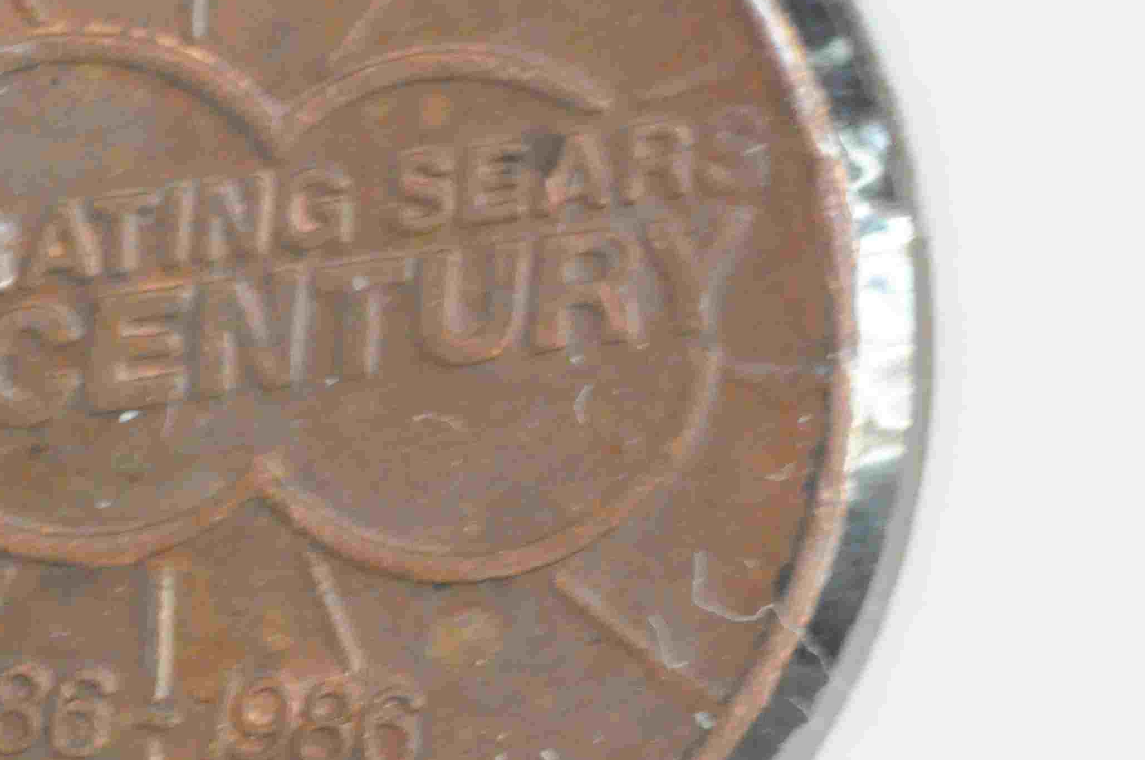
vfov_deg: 6.3
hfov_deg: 9.4
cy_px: 321
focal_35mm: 219
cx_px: 290
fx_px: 6956
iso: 3200
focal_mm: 70
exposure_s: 1/10
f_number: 22
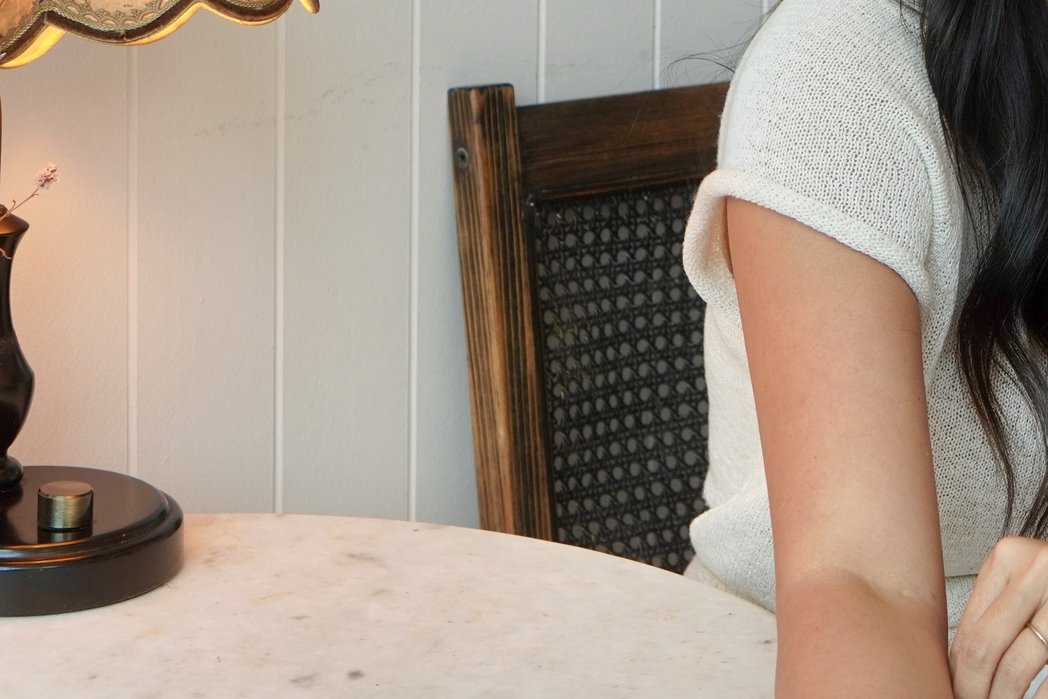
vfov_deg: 11.5
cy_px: -69
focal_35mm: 117
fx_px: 3409
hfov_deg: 17.1
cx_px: 1013
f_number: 4
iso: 400
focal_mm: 35
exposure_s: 1/160
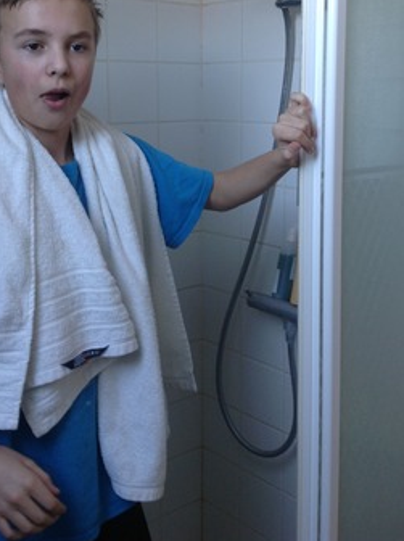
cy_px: 167
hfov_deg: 29.0
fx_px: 780
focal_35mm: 50
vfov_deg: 37.7
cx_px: 205
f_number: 2.4
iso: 50
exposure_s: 1/17
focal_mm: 4.28
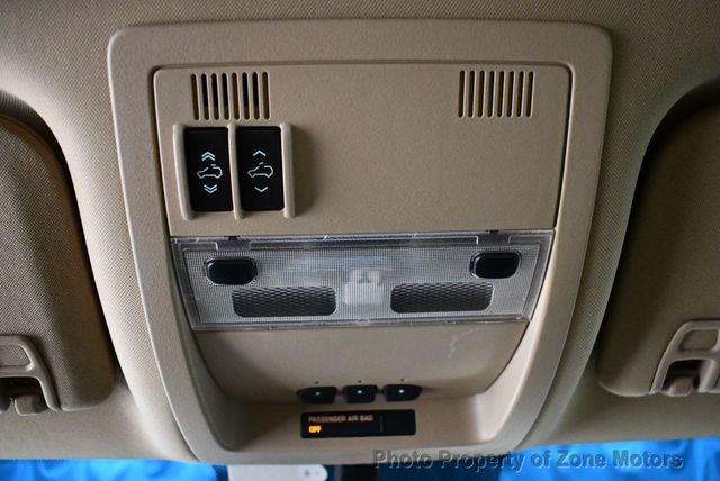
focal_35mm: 36
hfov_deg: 53.1
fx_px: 721
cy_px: 240
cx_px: 360
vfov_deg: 36.9
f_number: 3.5
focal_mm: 18
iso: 3200
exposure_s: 1/125
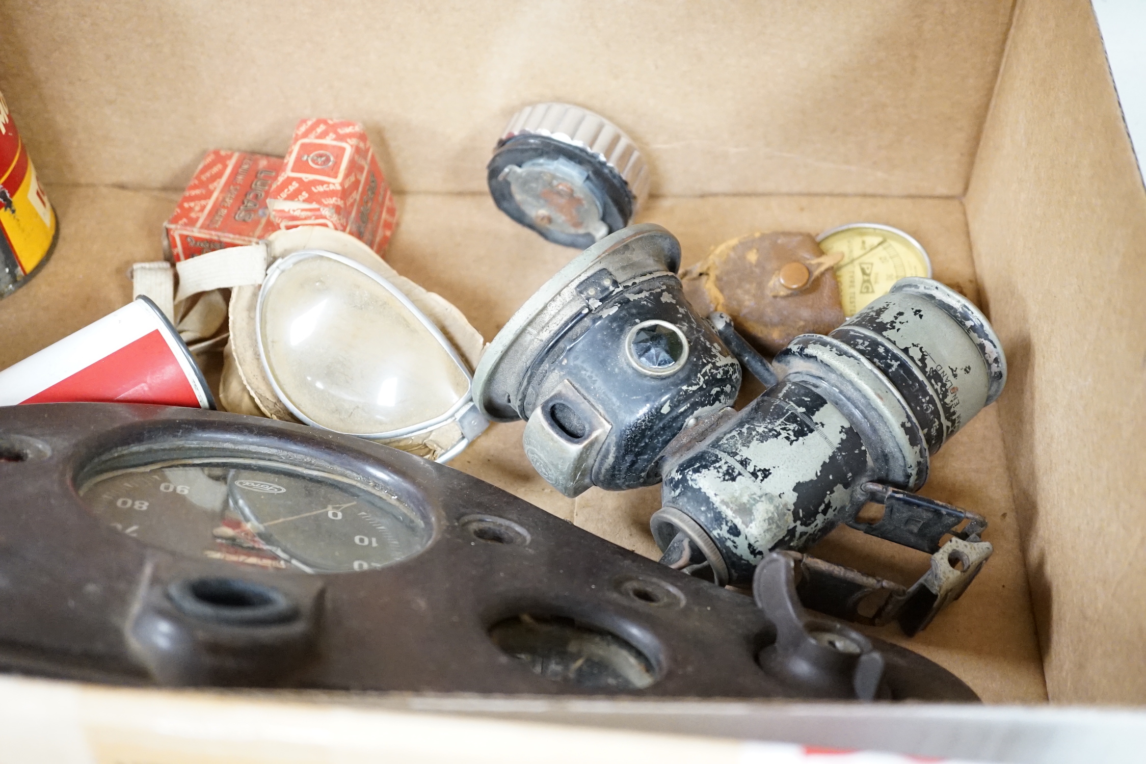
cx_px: 573
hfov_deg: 43.6
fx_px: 1432
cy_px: 382
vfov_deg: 29.9
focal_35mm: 45
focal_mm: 30
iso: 4000
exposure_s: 1/60
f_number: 3.5
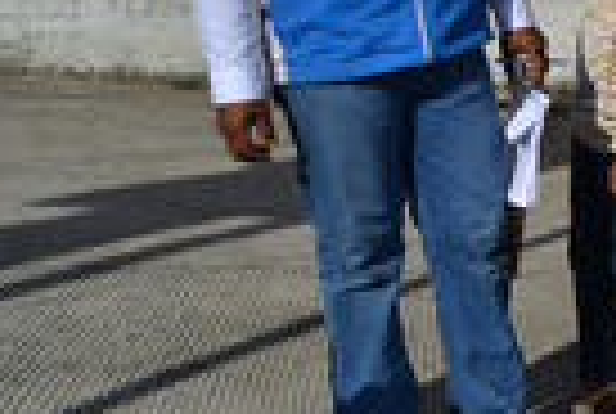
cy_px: -94
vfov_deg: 17.8
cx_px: 1111
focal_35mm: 73
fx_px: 1252
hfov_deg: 20.0
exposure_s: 1/1000
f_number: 5
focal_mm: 20
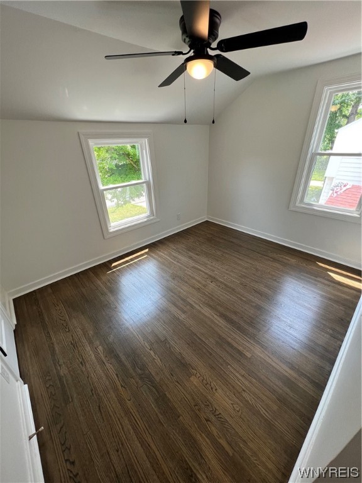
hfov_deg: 89.9
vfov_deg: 106.2
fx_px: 181
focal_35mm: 13
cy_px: 242
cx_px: 181
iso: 80
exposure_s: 1/120
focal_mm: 1.57
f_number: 1.8
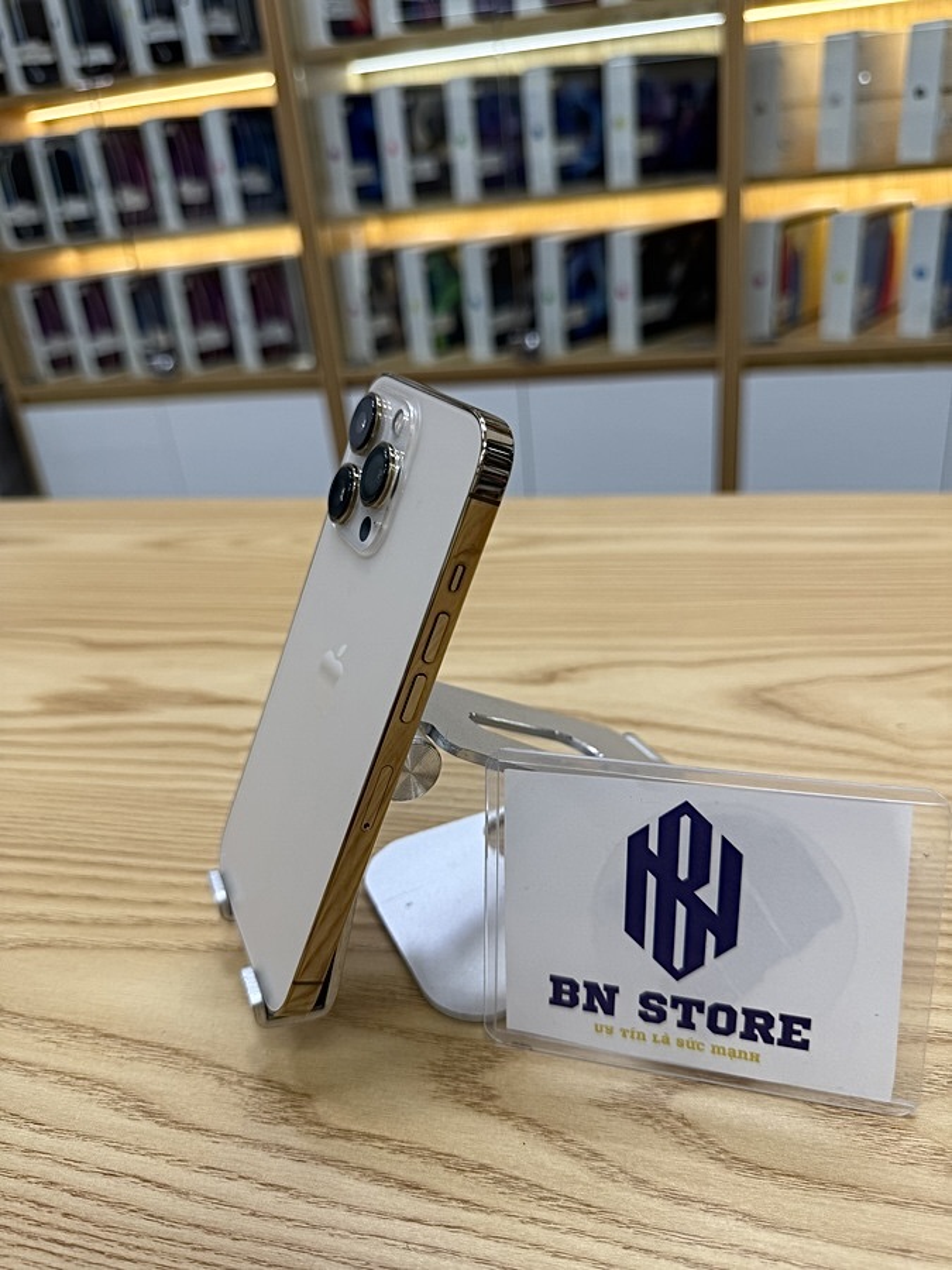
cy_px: 635
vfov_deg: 71.6
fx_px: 880
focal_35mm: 24
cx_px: 476
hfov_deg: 56.8
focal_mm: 6.76
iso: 50
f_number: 1.78
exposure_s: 1/120
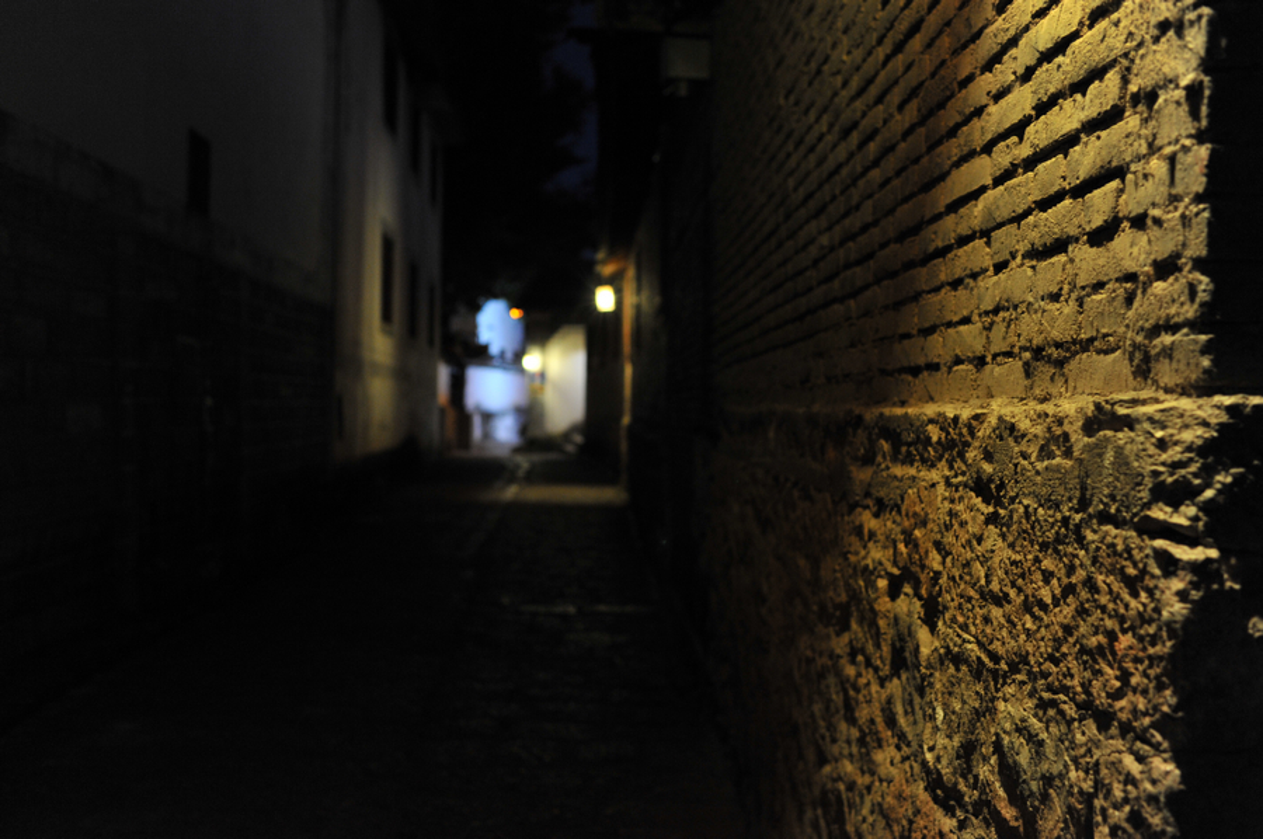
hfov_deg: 54.5
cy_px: 420
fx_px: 1227
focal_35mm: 35
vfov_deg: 37.8
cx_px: 632
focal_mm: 35
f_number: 2.8
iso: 1600
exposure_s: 1/10
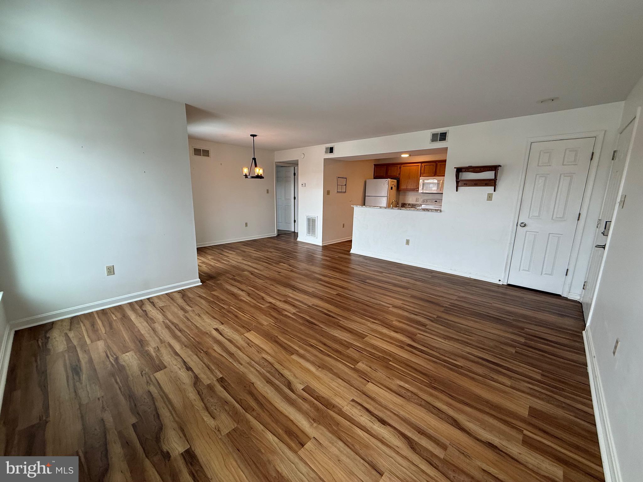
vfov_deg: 85.7
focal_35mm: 14
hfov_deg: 102.1
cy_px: 241
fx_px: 260
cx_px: 322
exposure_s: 1/99
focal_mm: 2.22
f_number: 2.2
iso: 125
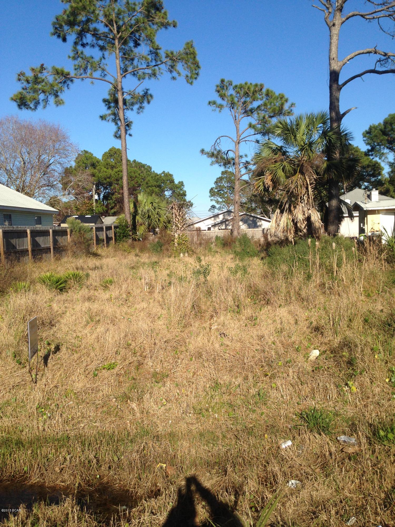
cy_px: 264
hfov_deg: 42.9
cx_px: 198
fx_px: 502
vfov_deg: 55.4
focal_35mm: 33
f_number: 2.4
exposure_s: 1/1808
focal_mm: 4.12
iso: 50
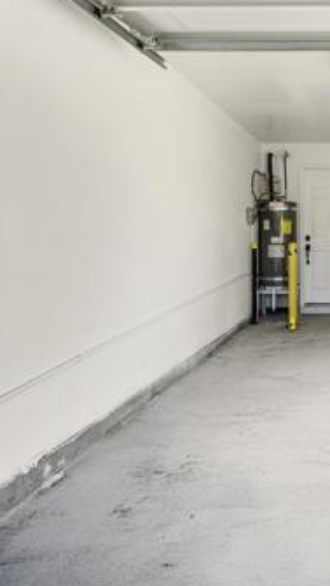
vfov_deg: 60.5
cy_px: 237
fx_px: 497
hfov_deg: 31.9
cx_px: 374
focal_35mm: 32
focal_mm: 16
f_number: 8
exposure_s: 1/640
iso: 400
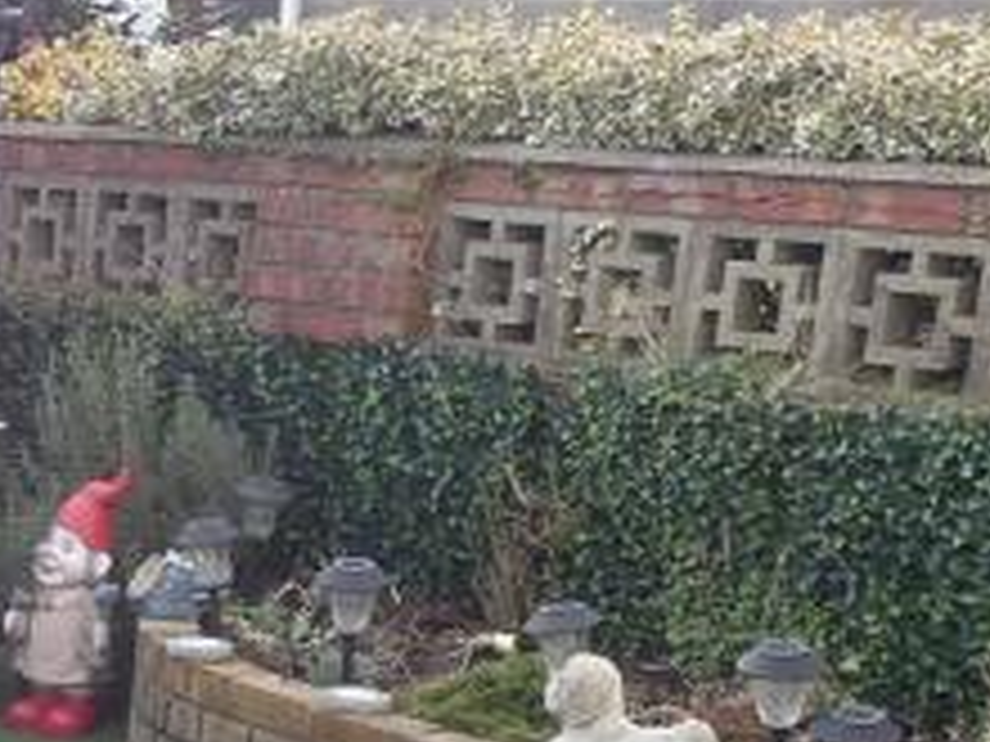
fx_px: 2660
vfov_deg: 15.3
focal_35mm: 93
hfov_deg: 19.0
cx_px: -410
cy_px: 908
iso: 80
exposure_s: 1/200
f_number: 2.8
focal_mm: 3.6
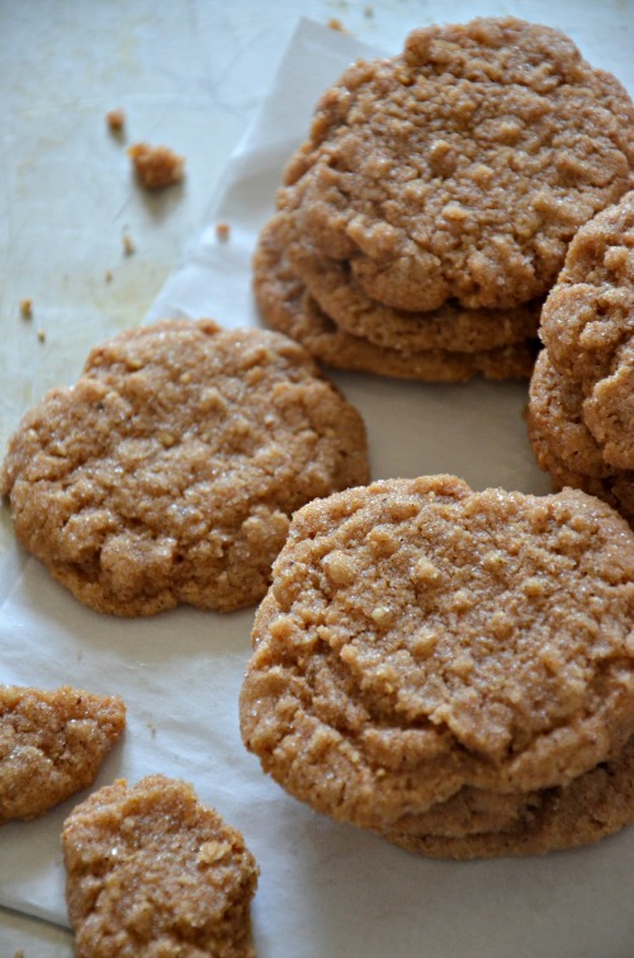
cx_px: 317
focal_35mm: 158
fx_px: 4180
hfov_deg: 8.7
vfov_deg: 13.1
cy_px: 479
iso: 1400
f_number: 5.6
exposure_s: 1/125
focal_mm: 105
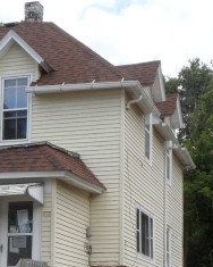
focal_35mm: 85
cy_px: 244
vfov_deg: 21.9
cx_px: 28
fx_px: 670
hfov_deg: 17.8
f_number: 5
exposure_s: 1/180
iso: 80
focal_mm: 5.3
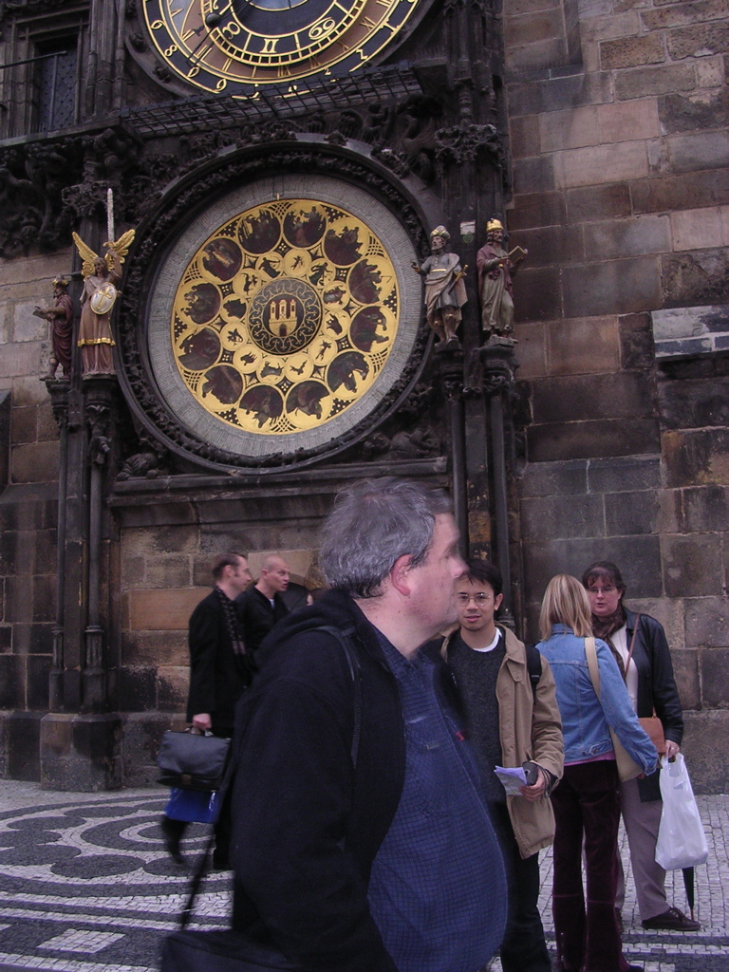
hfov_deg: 37.7
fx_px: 1067
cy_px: 486
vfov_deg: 49.0
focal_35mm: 38
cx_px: 364
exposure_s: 1/60.1
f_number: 2.8
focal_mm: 5.8
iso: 177
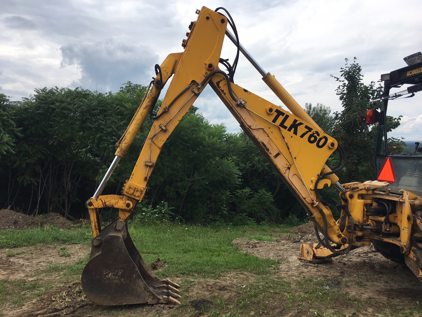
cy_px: 158
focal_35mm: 29
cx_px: 211
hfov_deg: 61.7
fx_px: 354
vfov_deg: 48.2
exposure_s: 1/1425
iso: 25
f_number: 2.2
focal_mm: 4.15
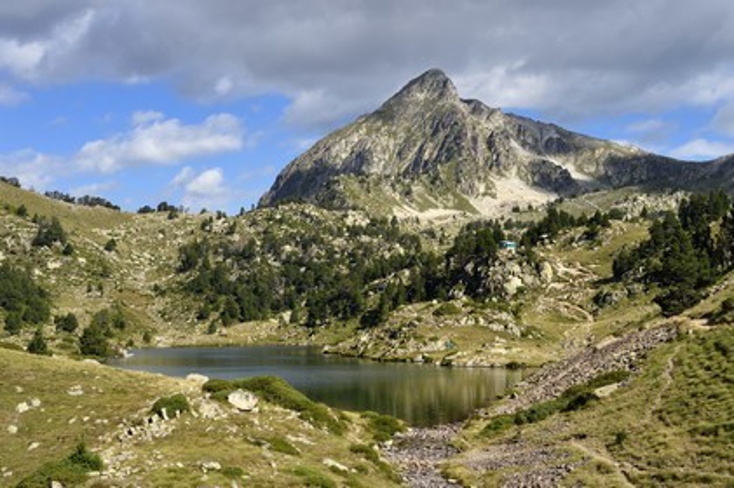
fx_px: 1059
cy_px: 244
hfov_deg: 38.2
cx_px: 367
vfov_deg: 25.9
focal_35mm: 52
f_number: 11
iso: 200
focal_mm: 52
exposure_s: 1/320
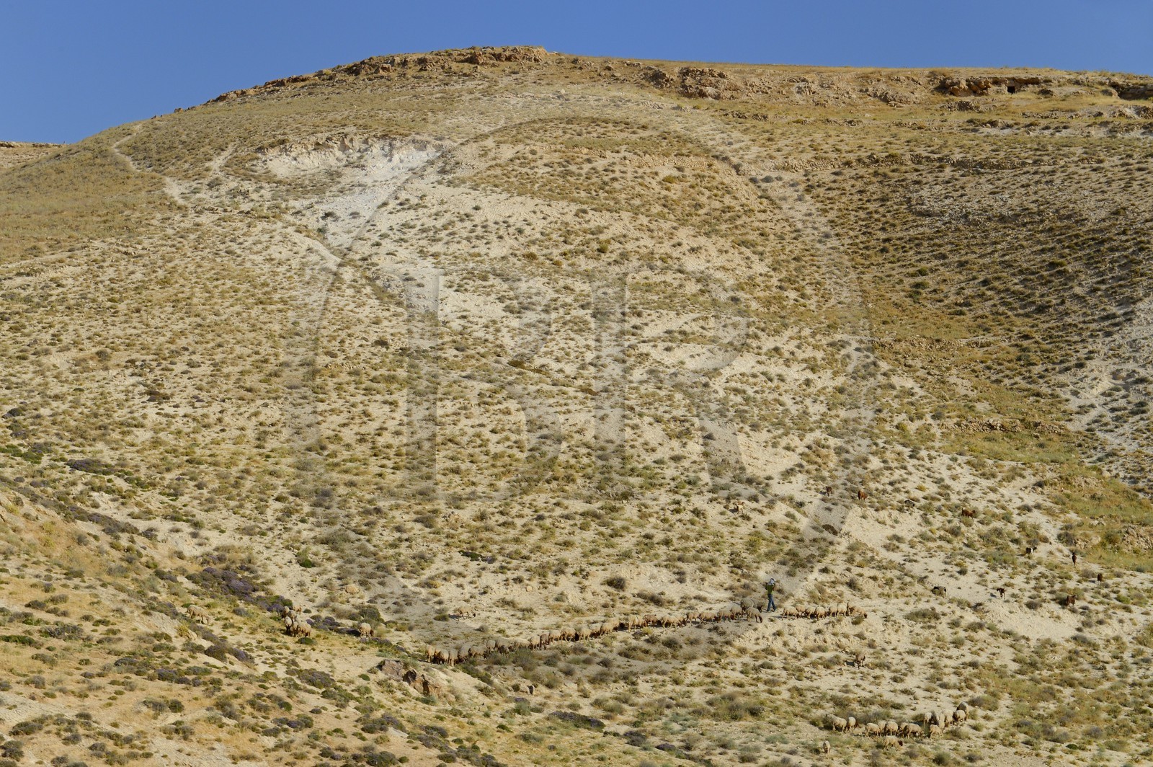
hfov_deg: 28.9
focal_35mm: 70
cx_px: 576
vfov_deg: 19.4
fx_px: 2240
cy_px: 384
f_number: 13
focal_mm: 70
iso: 400
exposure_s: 1/800
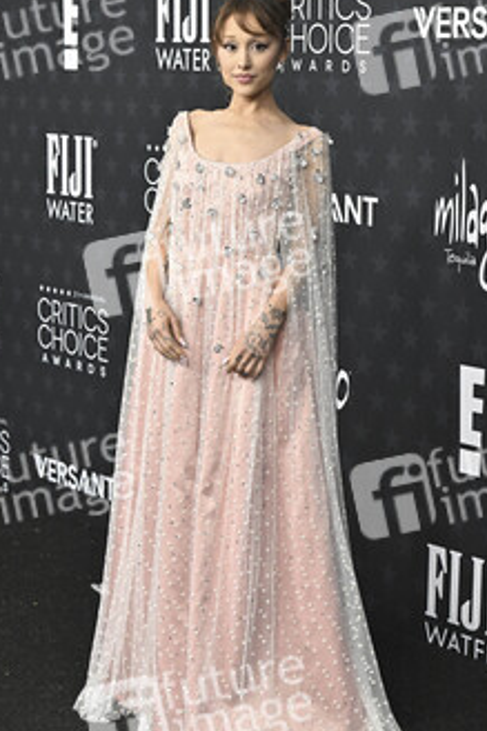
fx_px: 1483
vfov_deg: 27.7
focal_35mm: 73
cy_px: 375
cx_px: 262
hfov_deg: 18.6
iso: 1250
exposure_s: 1/320
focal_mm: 60
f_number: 5.6
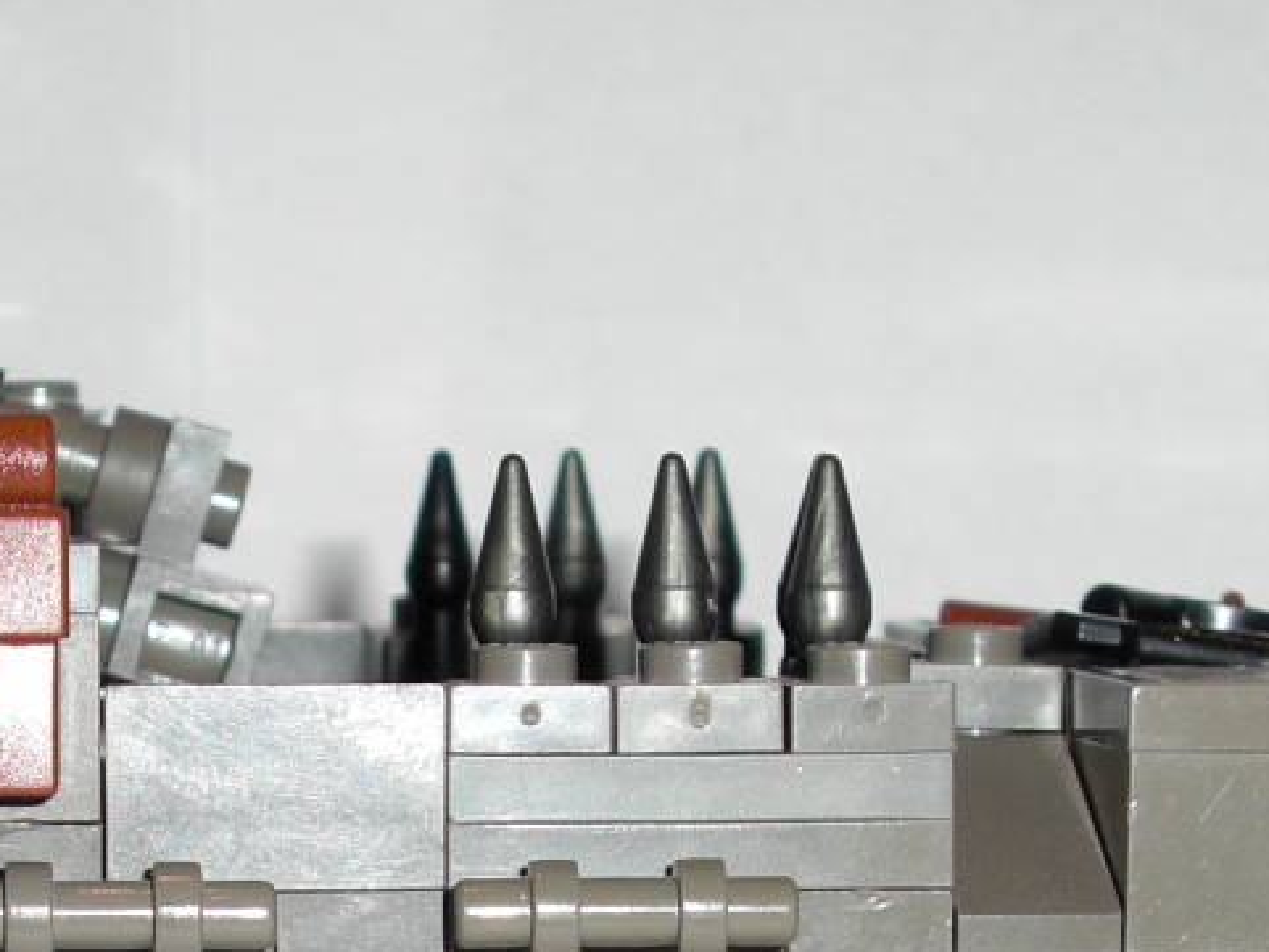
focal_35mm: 143
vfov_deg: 10.1
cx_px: 274
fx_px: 5244
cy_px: 1316
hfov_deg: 13.7
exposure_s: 1/60
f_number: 3.1
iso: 50
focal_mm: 7.6
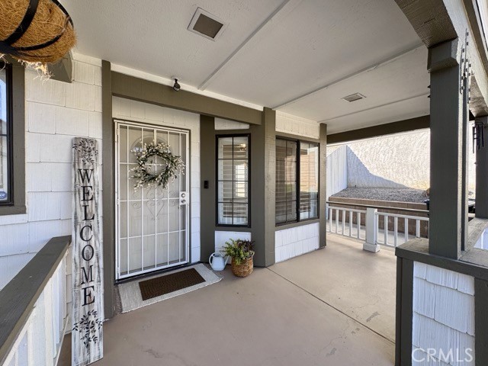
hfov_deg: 102.1
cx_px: 244
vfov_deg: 85.7
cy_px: 183
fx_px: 197
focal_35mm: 14
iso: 40
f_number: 2.2
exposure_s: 1/313
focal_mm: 2.22
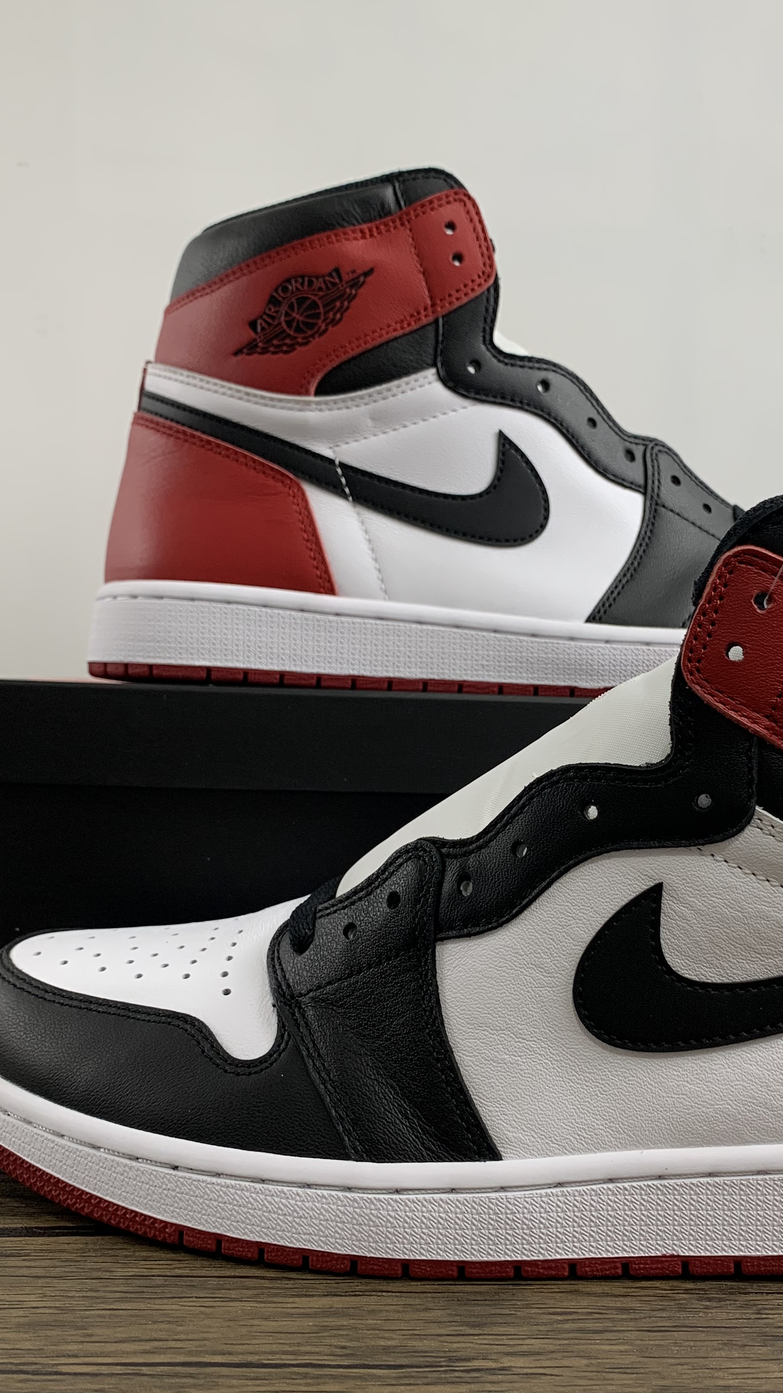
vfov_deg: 53.9
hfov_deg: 31.5
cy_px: 755
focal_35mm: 37
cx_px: 568
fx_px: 1366
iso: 64
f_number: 1.8
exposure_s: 1/121
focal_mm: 4.25
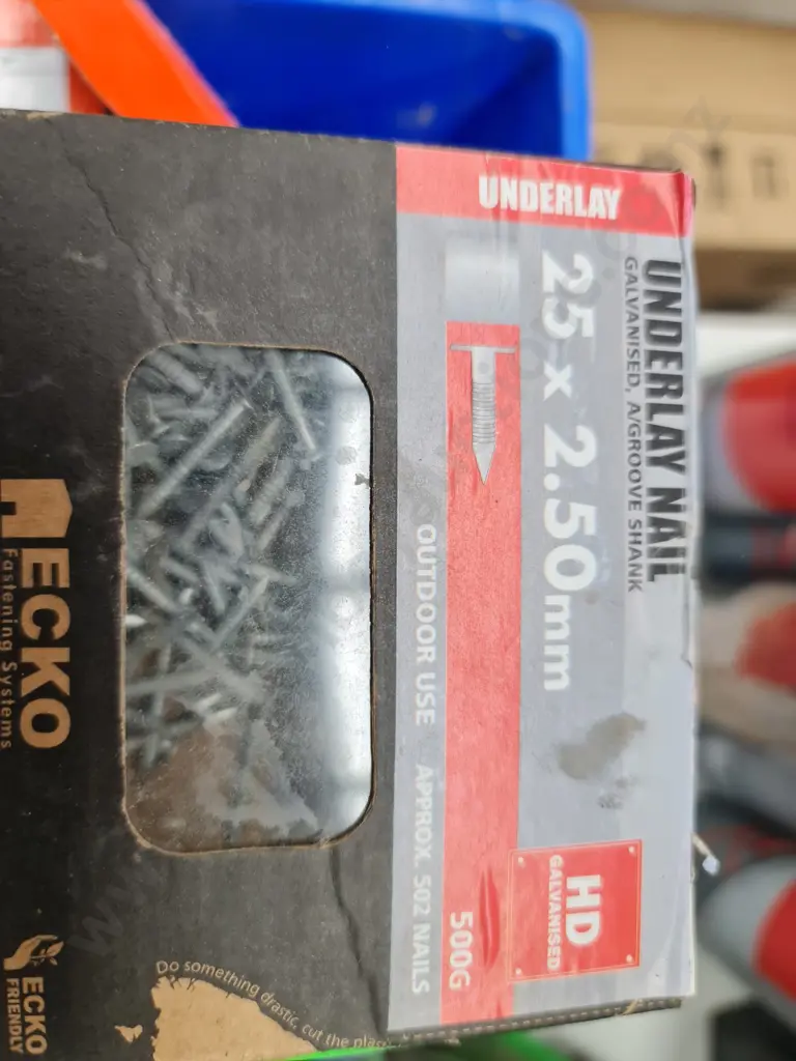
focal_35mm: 25
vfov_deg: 69.4
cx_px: 398
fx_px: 767
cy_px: 530
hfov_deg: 54.9
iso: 125
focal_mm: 7
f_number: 1.8
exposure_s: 1/120
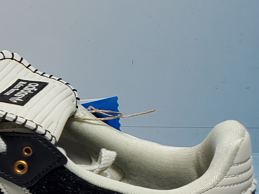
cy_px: 130
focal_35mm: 111
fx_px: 831
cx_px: -235
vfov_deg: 13.3
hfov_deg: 15.0
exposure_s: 1/279
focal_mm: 4.3
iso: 50
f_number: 2.4
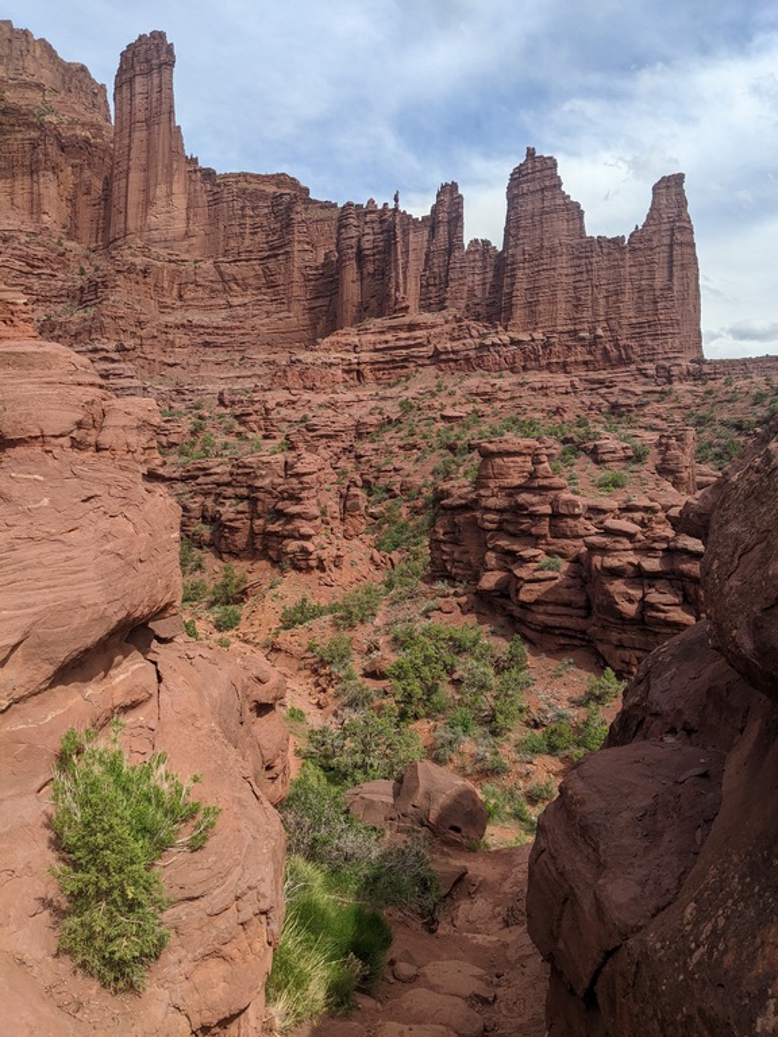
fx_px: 809
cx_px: 389
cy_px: 518
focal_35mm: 27
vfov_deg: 65.3
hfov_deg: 51.4
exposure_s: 1/2132
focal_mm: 4.44
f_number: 1.8
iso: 44
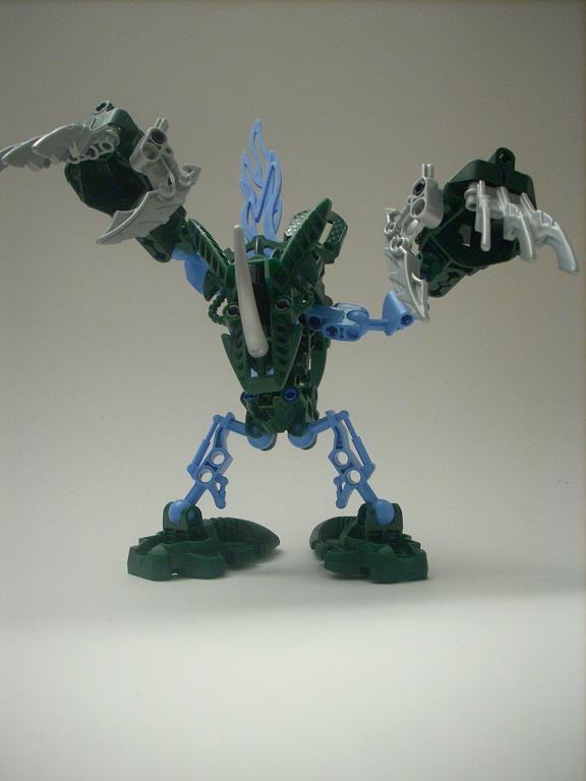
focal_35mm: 37
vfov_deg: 50.1
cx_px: 293
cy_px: 390
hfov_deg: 38.7
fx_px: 835
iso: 200
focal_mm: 6.2
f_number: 2.8
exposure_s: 1/5.2
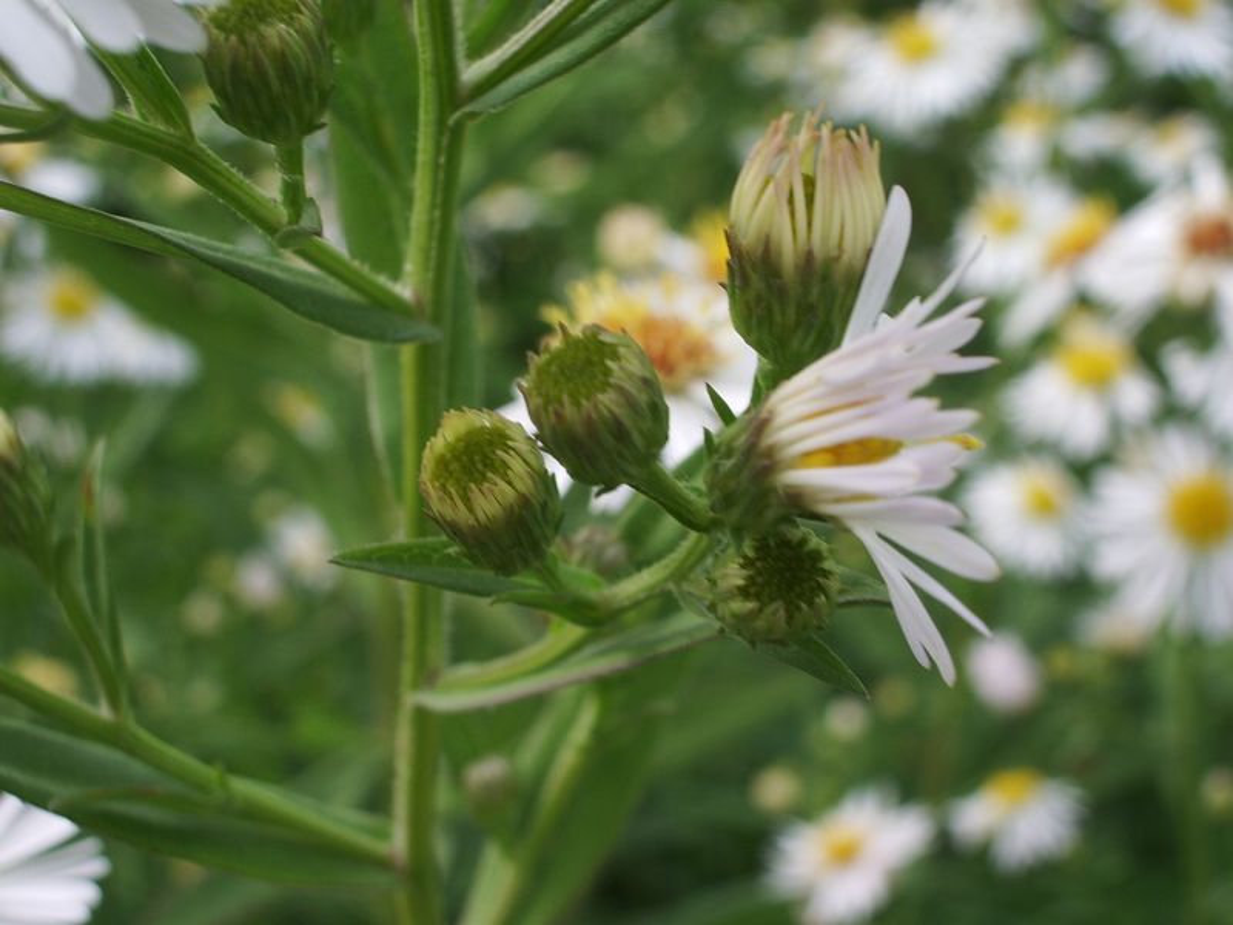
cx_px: 616
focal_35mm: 62
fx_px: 2208
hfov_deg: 31.2
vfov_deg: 23.7
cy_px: 462
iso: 50
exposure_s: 1/100
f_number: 5.6
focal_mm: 10.2
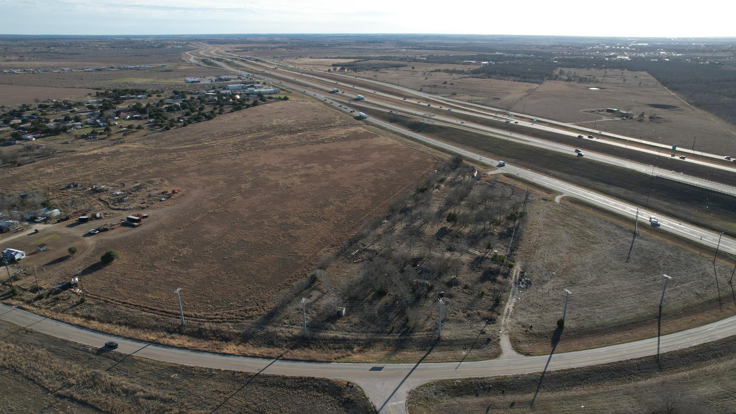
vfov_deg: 47.7
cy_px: 214
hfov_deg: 76.3
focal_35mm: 24
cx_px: 380
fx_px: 468
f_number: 2.8
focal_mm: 8.38
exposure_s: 1/1250
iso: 100
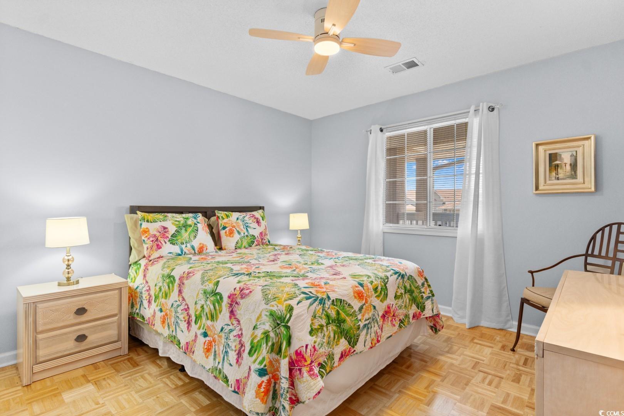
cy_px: 208
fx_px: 295
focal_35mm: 17
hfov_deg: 93.3
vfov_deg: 70.4
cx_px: 312
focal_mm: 11.5
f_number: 4.8
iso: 100
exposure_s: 1/13
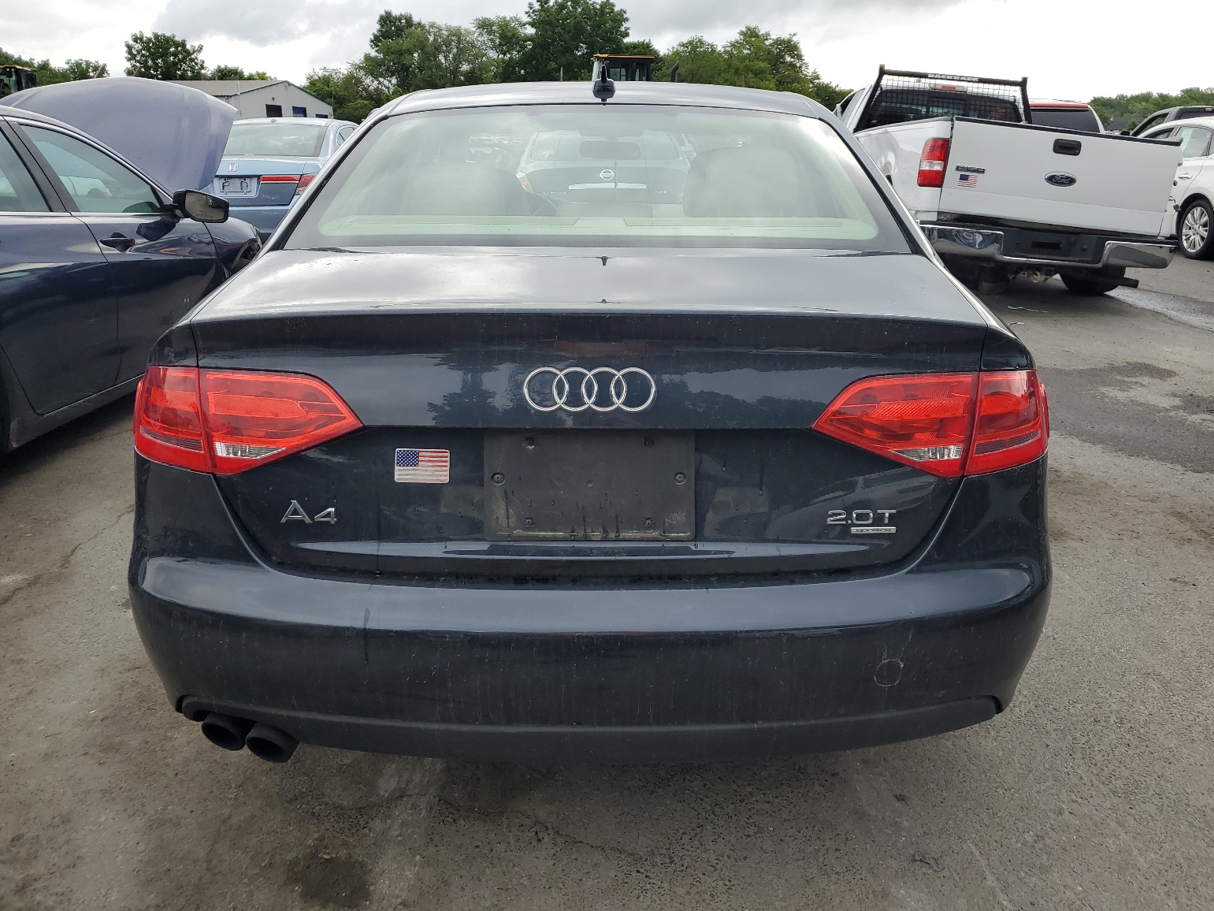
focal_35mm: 27
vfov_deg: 51.4
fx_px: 947
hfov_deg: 65.3
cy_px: 446
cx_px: 622
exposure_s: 1/1250
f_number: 1.5
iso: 50
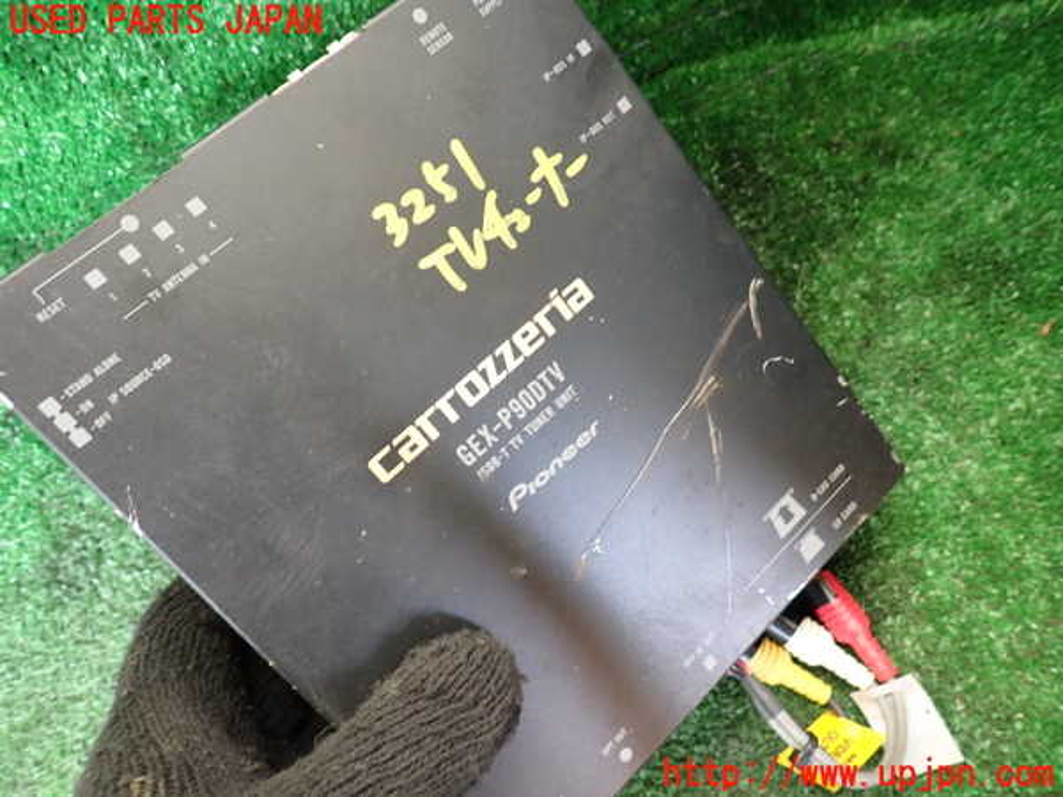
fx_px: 768
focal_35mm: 25
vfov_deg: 54.9
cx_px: 532
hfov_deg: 69.4
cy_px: 398
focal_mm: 4.5
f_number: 2
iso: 200
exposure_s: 1/40
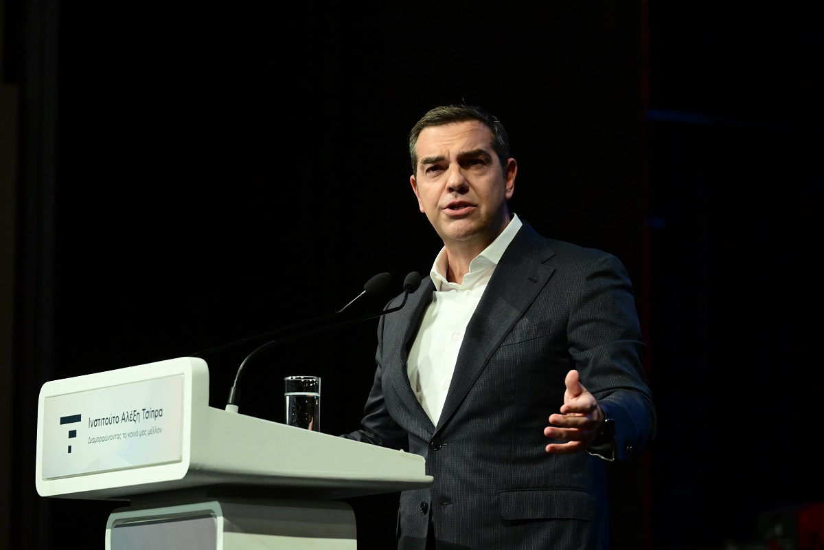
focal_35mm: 200
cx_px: 412
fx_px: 4577
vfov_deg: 6.9
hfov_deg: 10.3
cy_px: 275
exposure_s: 1/500
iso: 8000
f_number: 5.6
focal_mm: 200
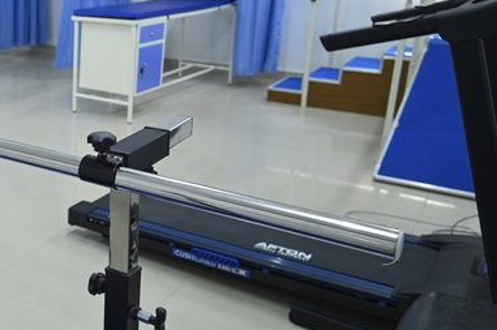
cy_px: 119
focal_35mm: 42
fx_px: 579
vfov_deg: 31.6
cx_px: -40
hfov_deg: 38.9
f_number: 3.2
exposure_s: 1/160
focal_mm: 16
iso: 1250
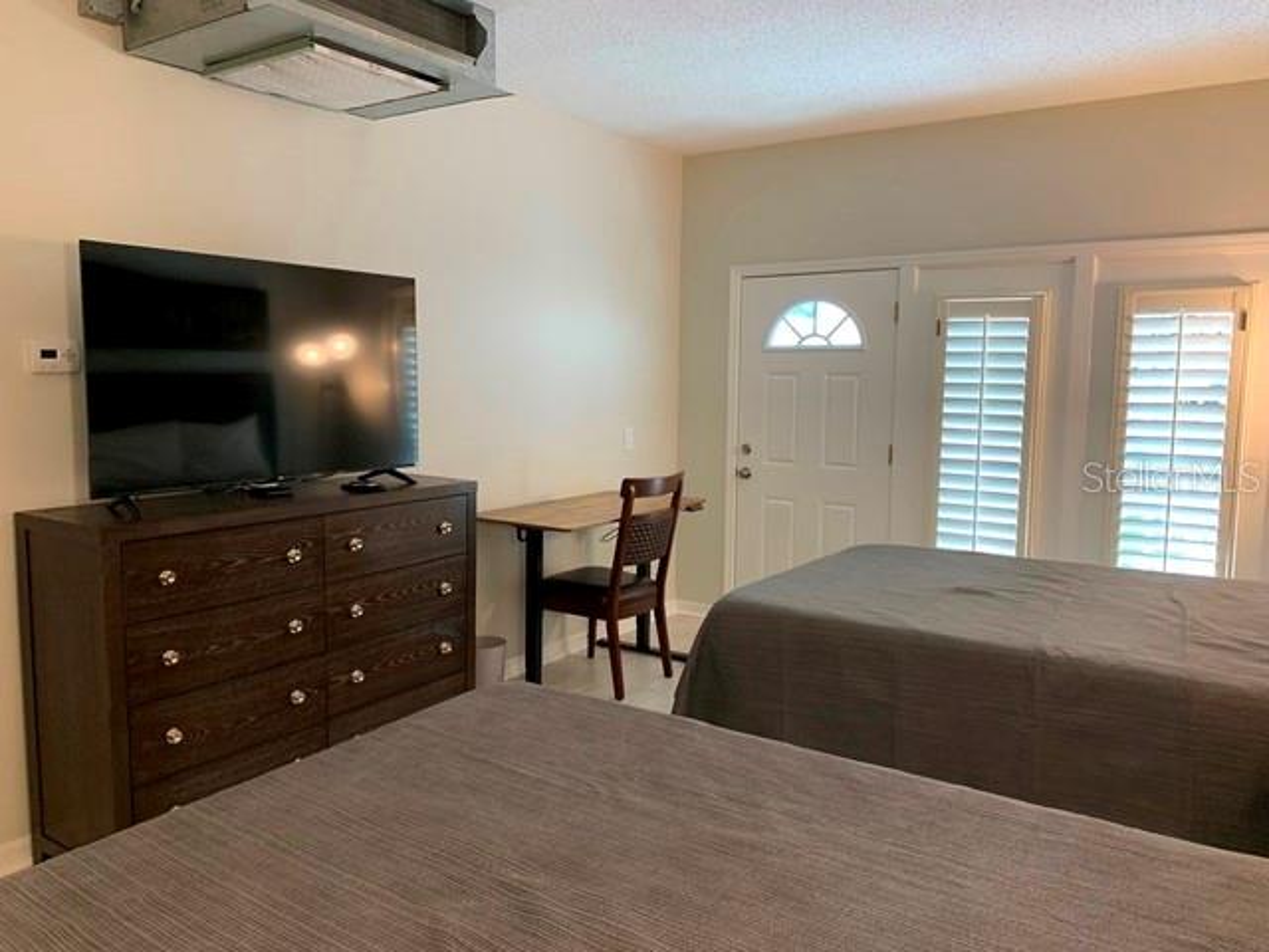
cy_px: 476
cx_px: 634
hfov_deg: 67.3
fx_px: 953
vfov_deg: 53.1
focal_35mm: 26
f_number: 1.8
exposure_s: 1/60
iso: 80
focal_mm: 4.25
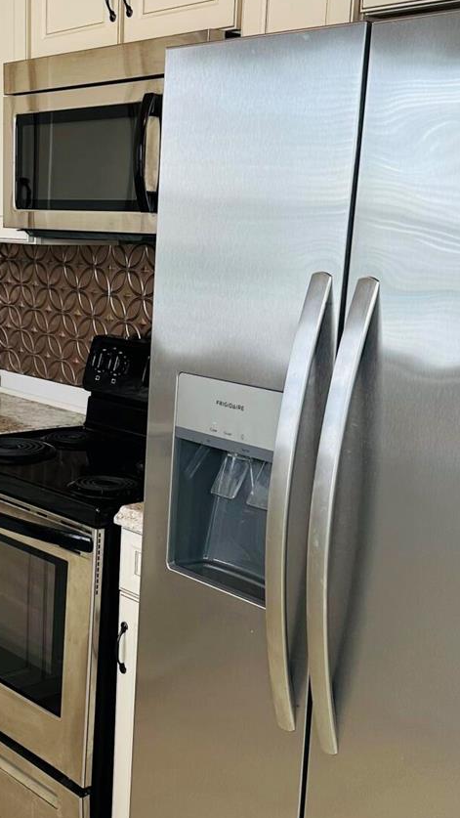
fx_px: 1041
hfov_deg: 24.7
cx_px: 133
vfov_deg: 42.9
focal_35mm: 48
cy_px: 441
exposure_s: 1/120
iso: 200
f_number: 1.78
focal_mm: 6.86
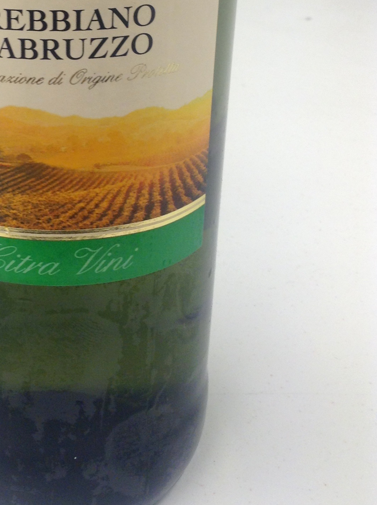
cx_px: 43
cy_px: 97
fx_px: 874
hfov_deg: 23.7
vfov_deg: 31.4
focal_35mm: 60
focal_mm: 3.3
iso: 32
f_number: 2.4
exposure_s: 1/30
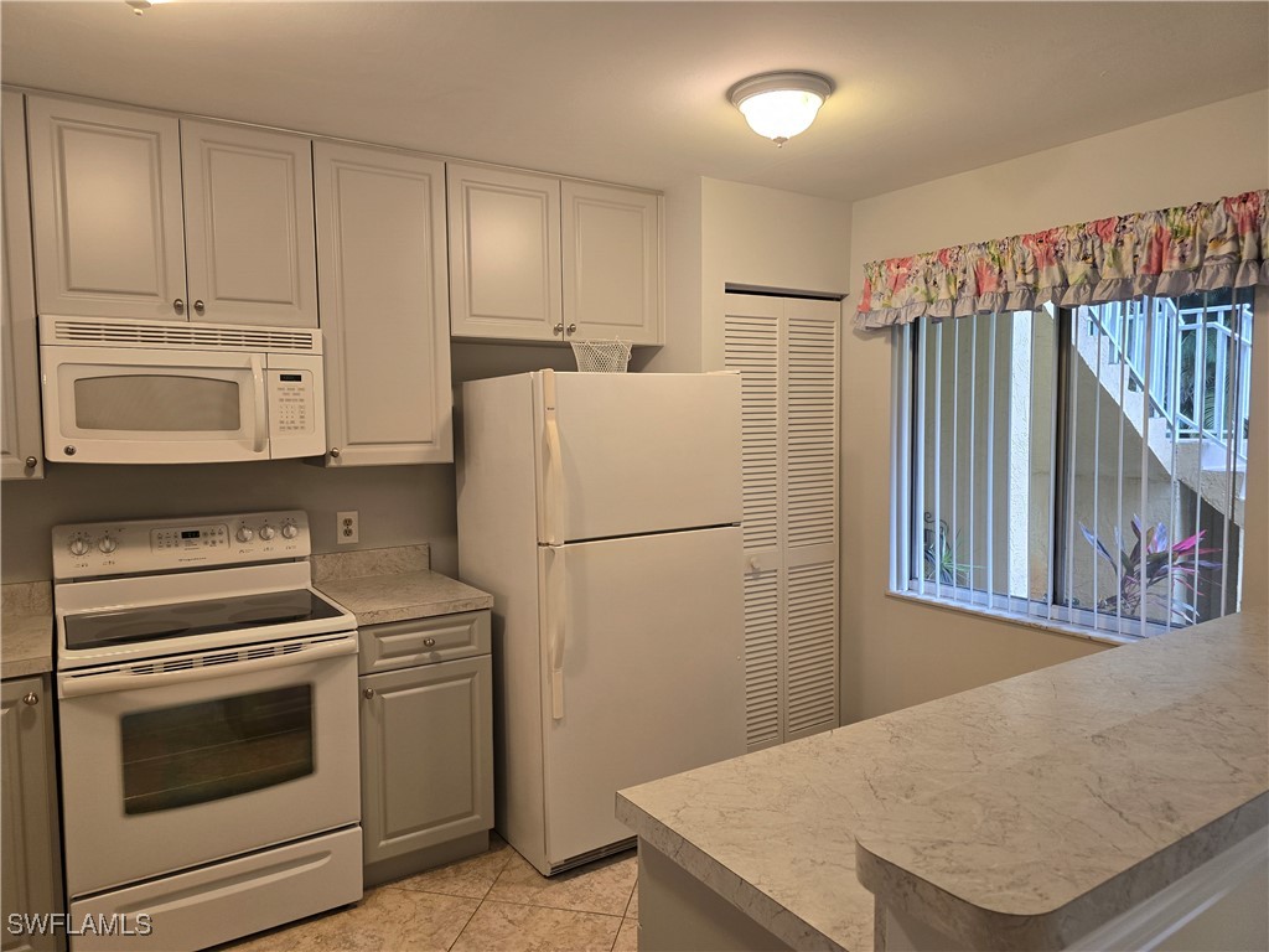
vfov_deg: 58.9
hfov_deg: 73.9
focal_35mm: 23
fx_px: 843
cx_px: 634
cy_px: 476
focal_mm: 6.3
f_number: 1.7
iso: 160
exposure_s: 1/120
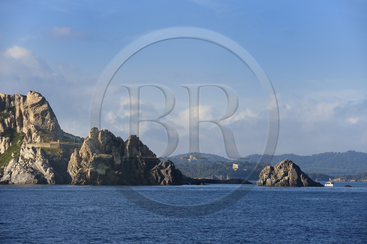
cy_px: 122
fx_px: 1783
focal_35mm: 175
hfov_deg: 11.8
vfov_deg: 7.8
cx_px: 184
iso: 200
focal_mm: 175
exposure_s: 1/500
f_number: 10
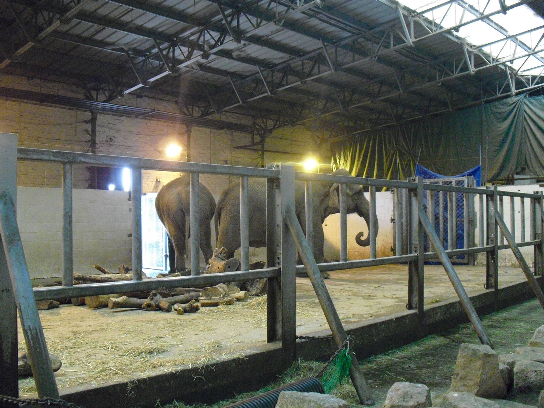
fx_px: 582
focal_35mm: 37
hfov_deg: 50.1
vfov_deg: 38.7
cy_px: 200
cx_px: 272
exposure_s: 1/50
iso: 800
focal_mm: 6.3
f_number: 3.1
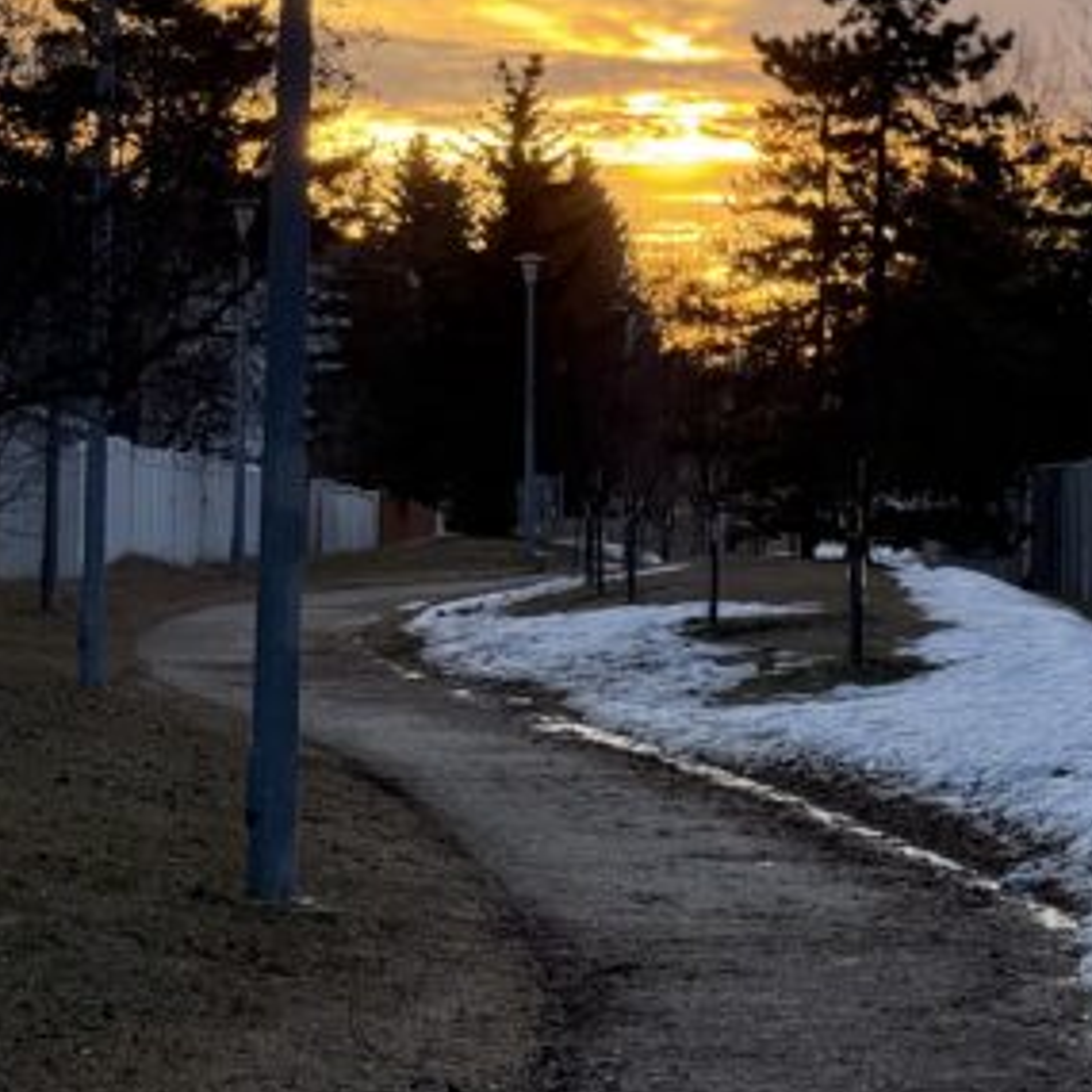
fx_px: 10207
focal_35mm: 286
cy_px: 195
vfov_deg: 6.1
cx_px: 1119
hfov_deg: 6.1
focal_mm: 15.66
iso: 64
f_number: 2.8
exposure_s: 1/333
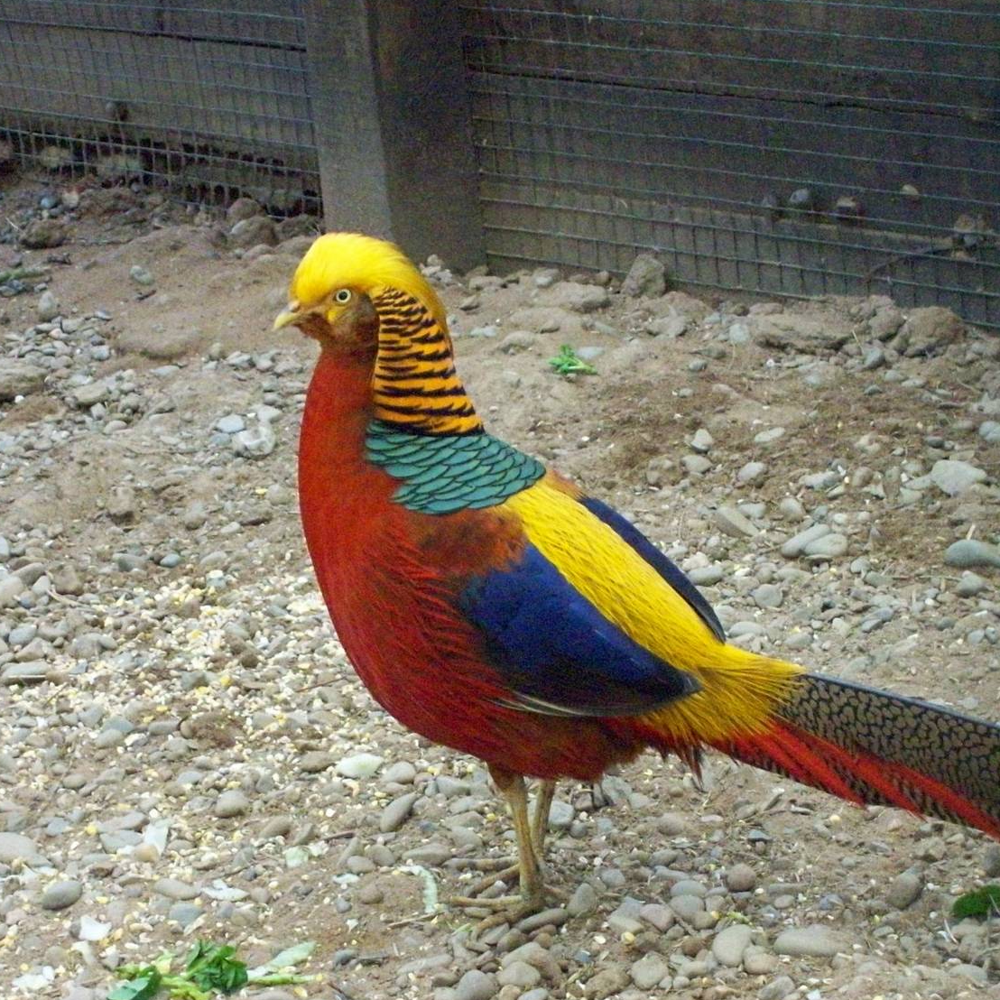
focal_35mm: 111
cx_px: 467
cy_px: 535
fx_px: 3628
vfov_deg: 15.7
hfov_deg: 15.7
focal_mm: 14.3
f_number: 4.3
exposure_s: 1/223
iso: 533
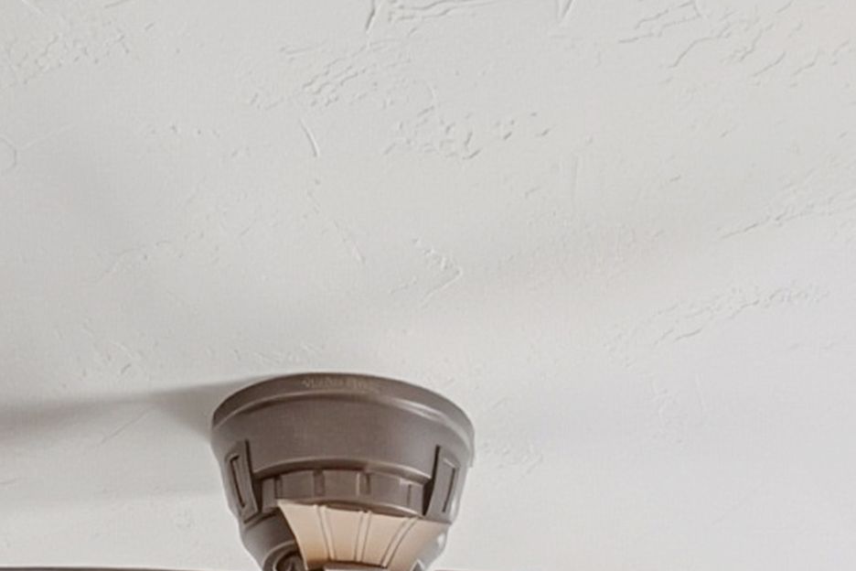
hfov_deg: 18.7
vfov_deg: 9.8
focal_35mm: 109
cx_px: 607
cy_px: 1662
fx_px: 2592
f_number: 6.3
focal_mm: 17
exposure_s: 1/640
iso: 200
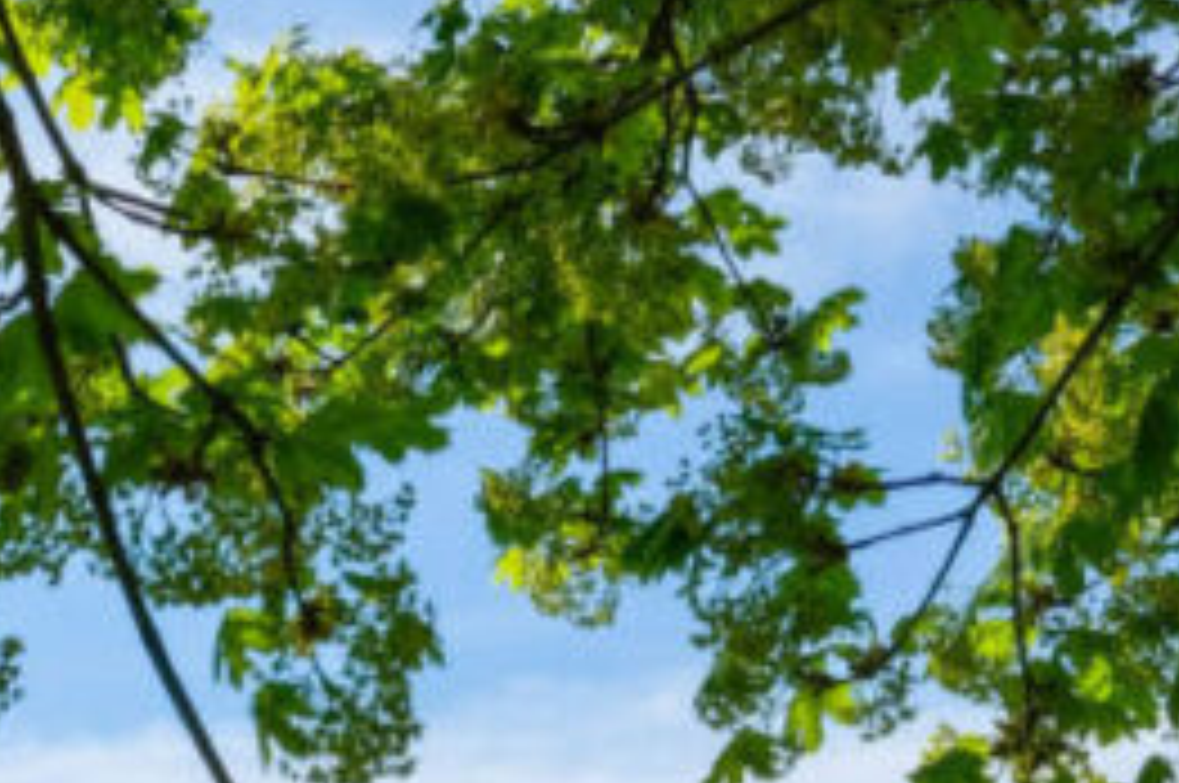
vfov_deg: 9.6
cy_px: 1294
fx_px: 4481
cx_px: 63
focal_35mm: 137
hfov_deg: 14.8
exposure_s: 1/500
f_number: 14
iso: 500
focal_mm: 23
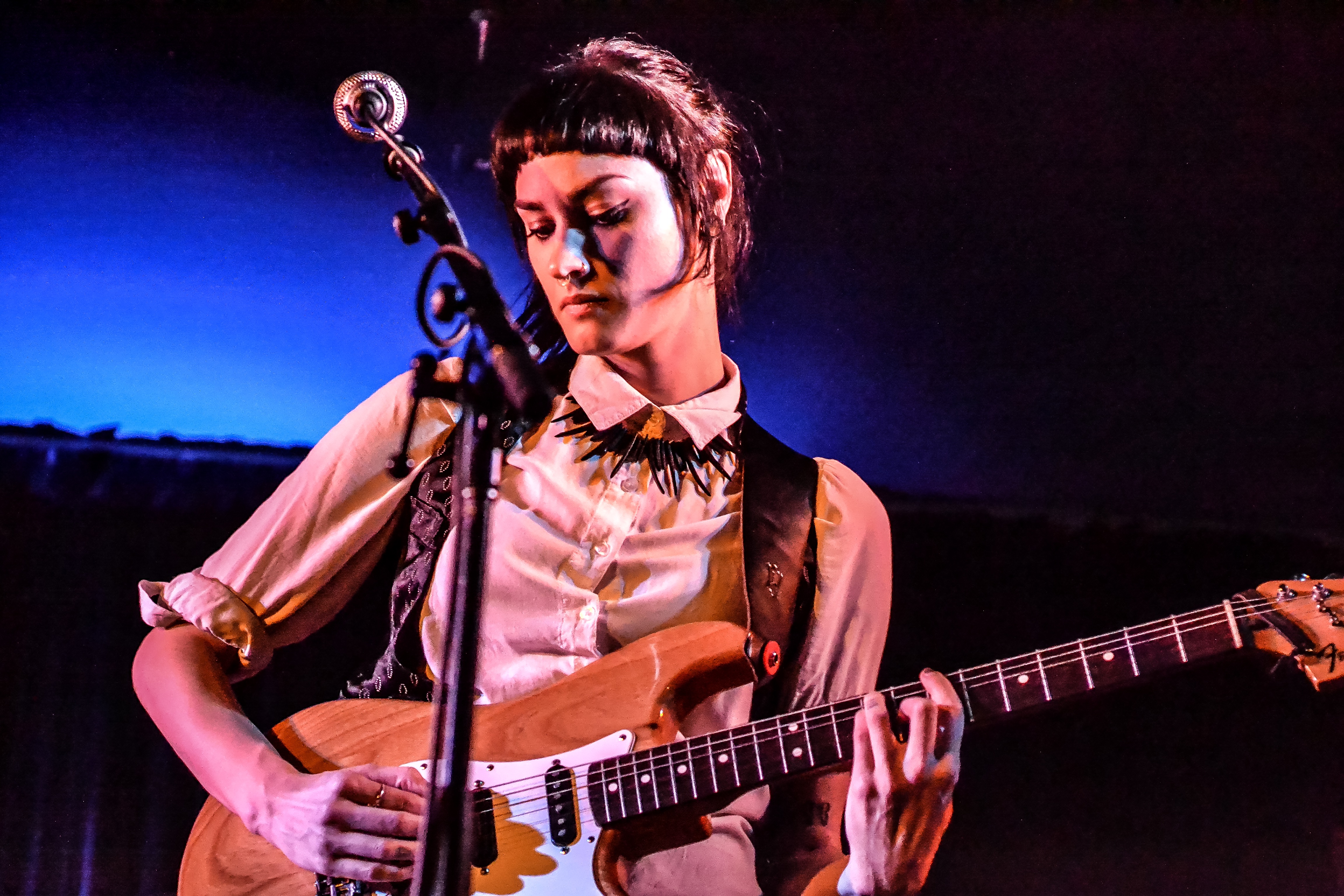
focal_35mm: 75
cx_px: 672
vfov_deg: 18.2
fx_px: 2800
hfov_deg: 27.0
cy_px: 448
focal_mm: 50
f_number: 2.8
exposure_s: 1/80
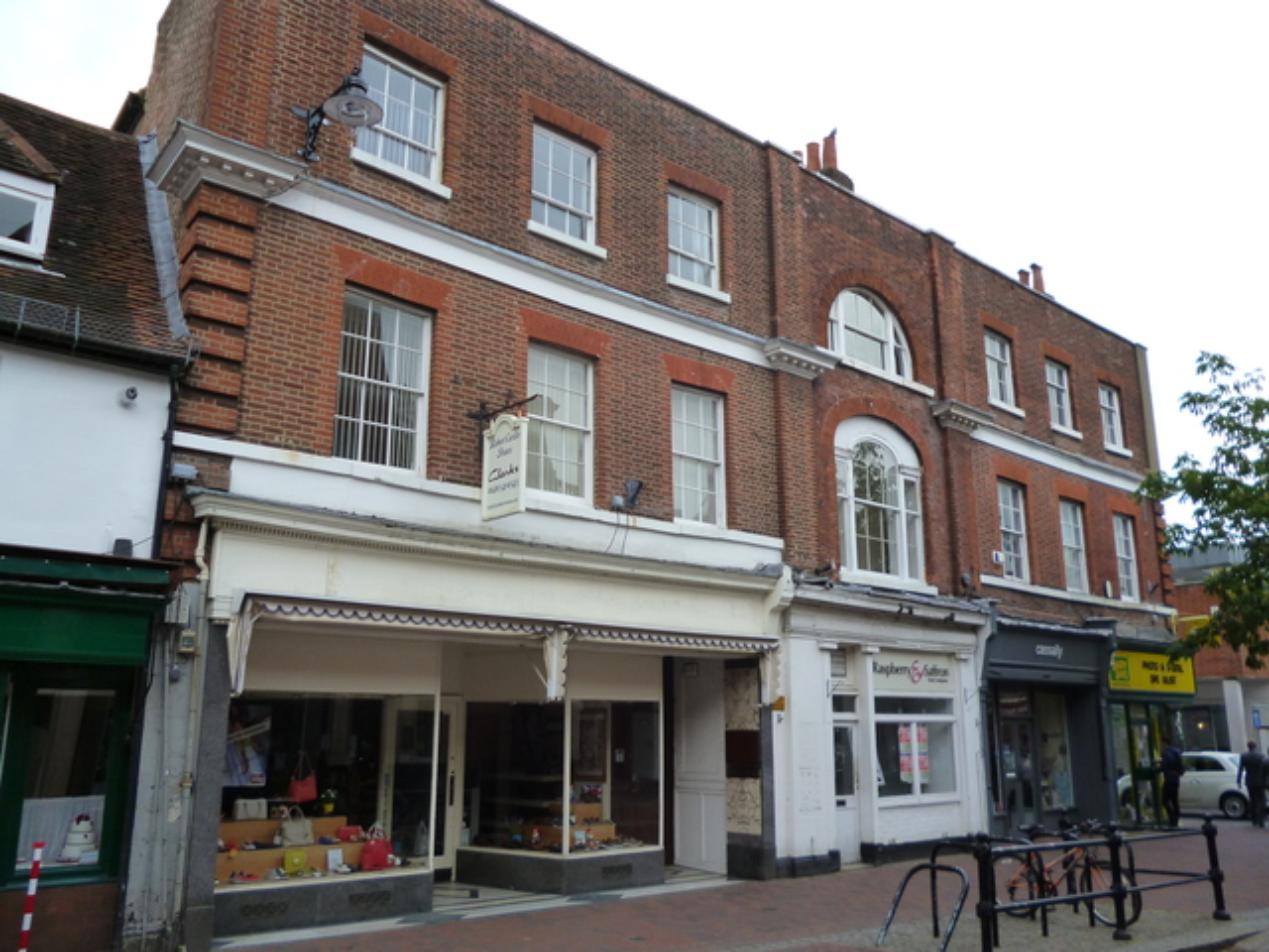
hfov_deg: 63.4
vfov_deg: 49.7
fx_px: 1026
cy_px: 476
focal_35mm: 28
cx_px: 634
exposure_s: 1/250
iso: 160
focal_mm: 5
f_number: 3.1
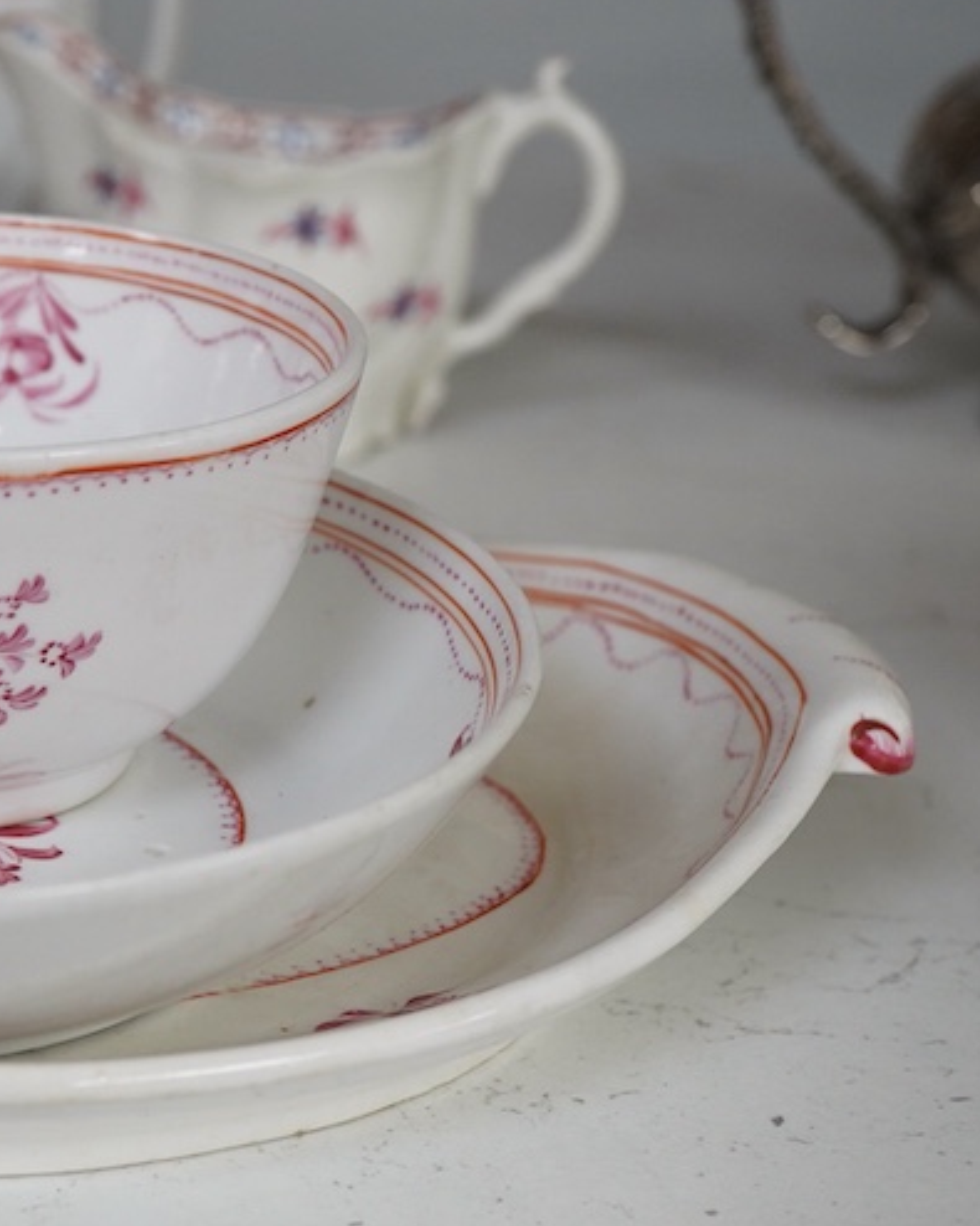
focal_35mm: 77
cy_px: 710
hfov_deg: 19.1
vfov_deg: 24.7
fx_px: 2793
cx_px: -114
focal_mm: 30
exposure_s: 1/125
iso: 1250
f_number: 9
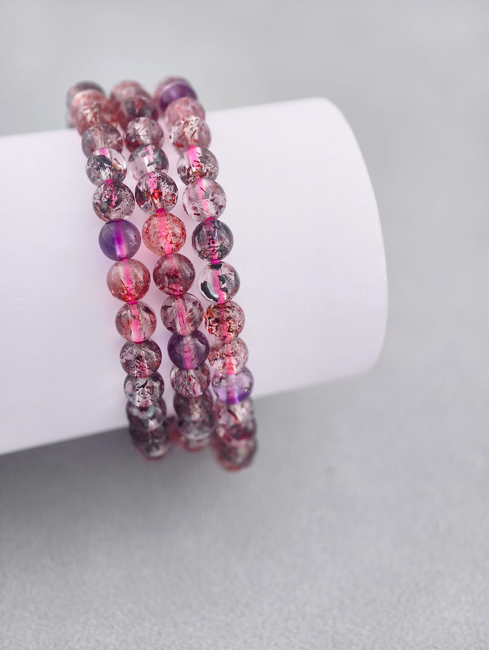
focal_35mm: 85
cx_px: 244
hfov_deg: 17.4
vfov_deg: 23.0
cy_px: 325
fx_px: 1597
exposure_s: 1/160
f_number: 2.67
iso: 125
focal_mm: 22.48
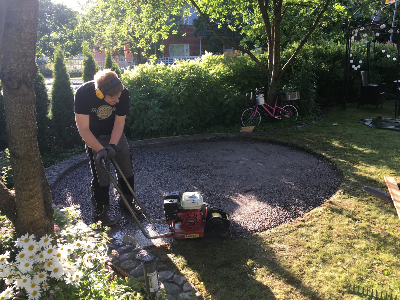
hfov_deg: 61.7
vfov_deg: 48.2
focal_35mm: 29
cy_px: 150
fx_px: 335
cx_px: 200
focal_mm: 4.15
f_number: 2.2
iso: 25
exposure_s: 1/100
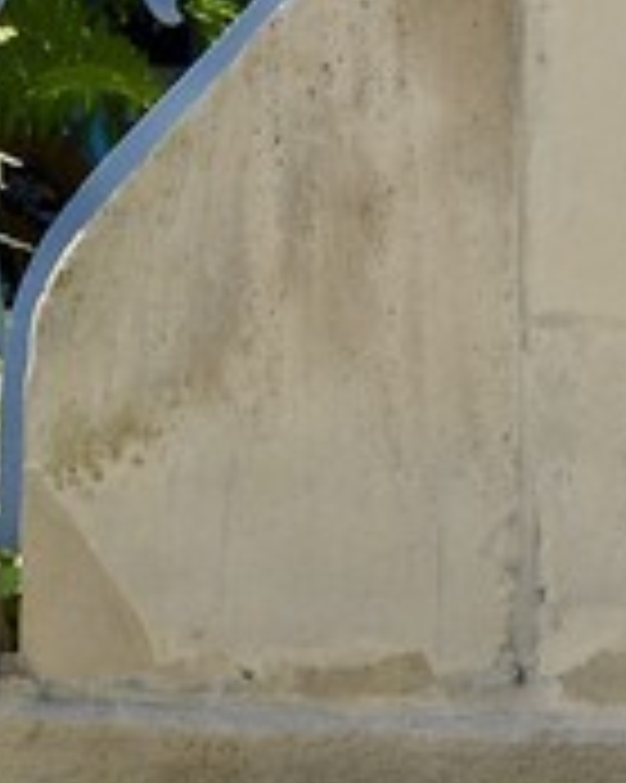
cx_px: 1106
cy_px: -2349
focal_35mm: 707
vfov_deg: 2.7
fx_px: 16388
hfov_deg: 2.2
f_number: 7.1
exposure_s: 1/250
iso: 200
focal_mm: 82
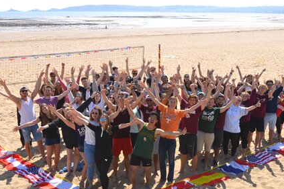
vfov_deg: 37.7
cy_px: 109
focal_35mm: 35
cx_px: 159
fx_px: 276
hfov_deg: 54.3
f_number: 11
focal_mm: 20
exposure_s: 1/200
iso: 100
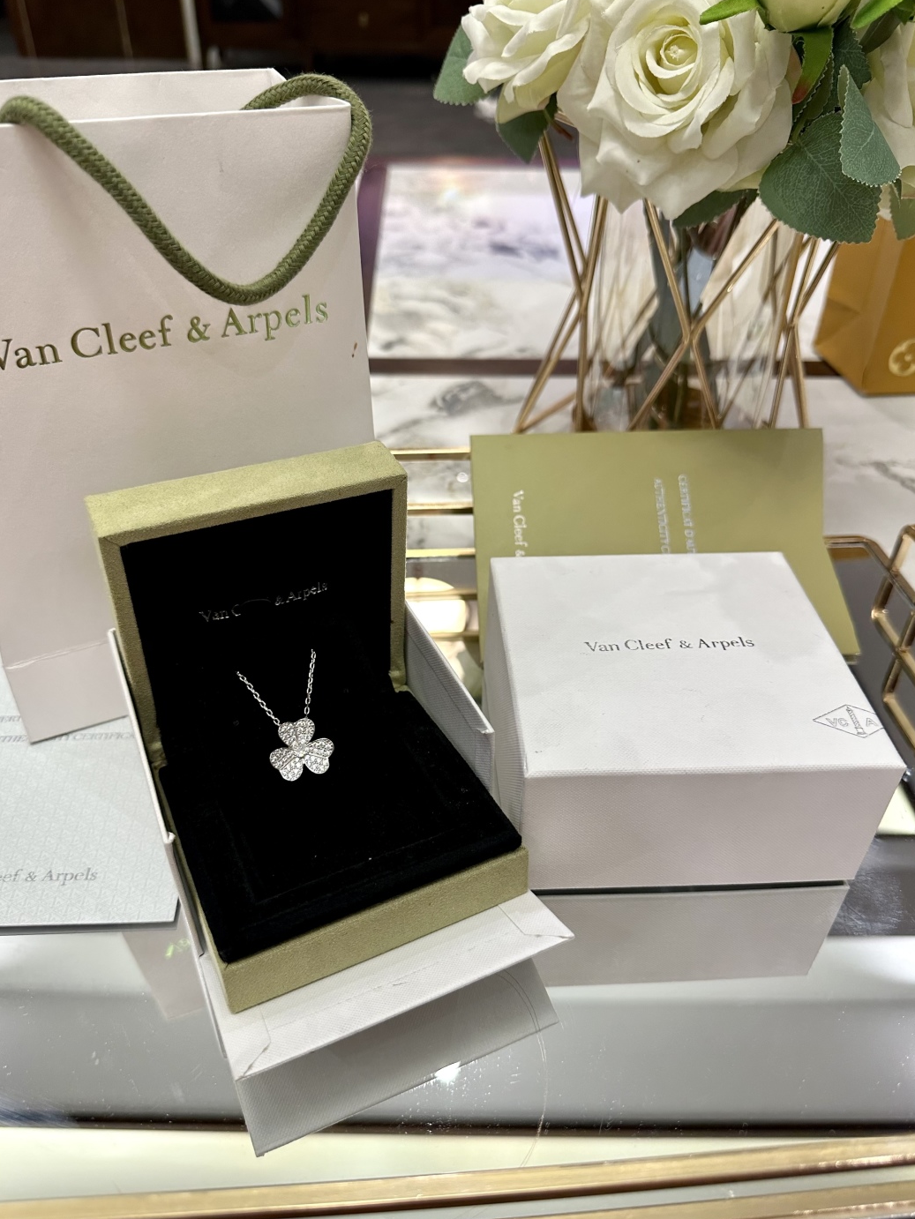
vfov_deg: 69.4
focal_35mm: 25
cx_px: 447
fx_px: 881
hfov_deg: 54.9
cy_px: 631
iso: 160
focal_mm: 6.86
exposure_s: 1/100
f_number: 1.78
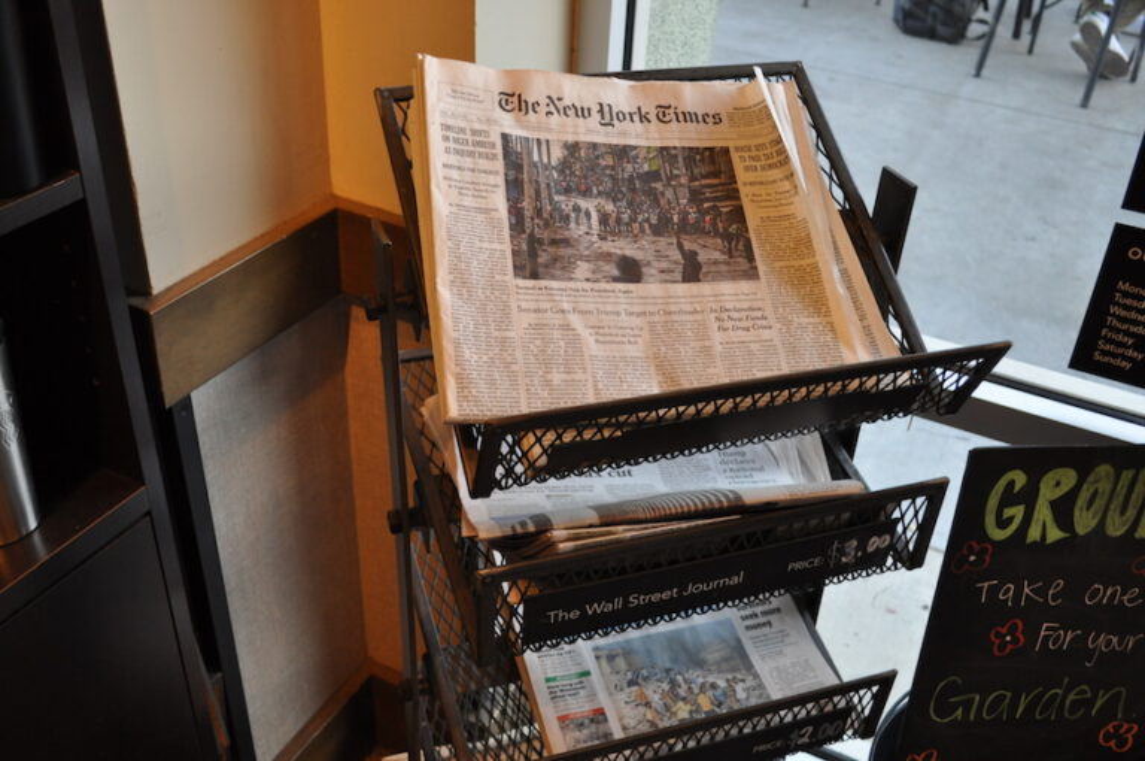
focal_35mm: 36
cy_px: 380
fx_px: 1144
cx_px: 572
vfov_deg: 36.8
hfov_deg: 53.2
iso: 800
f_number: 4
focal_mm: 24
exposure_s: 1/50
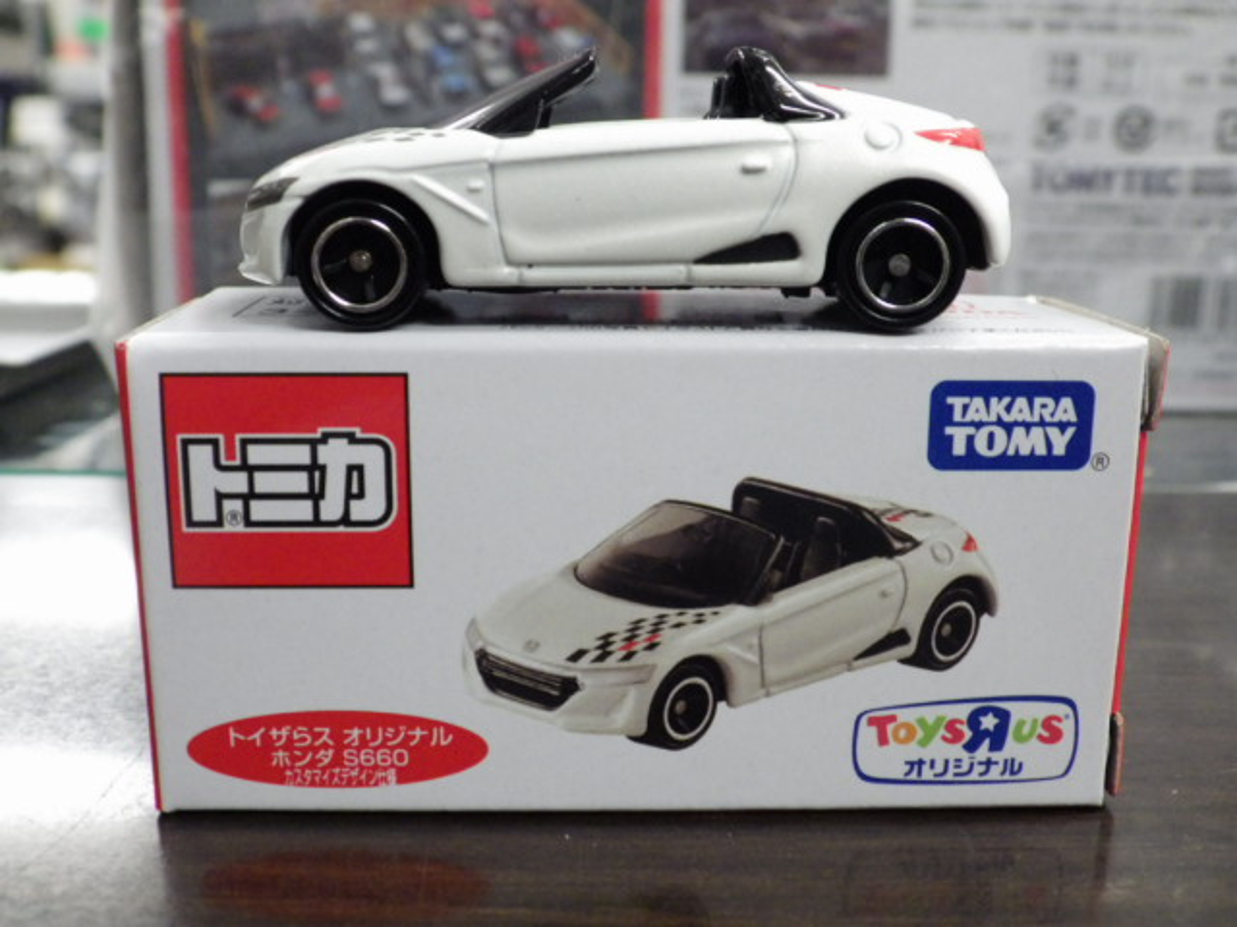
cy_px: 464
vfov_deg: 35.1
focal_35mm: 41
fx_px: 1465
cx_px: 618
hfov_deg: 45.8
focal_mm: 7.4
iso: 800
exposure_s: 1/40
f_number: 3.6
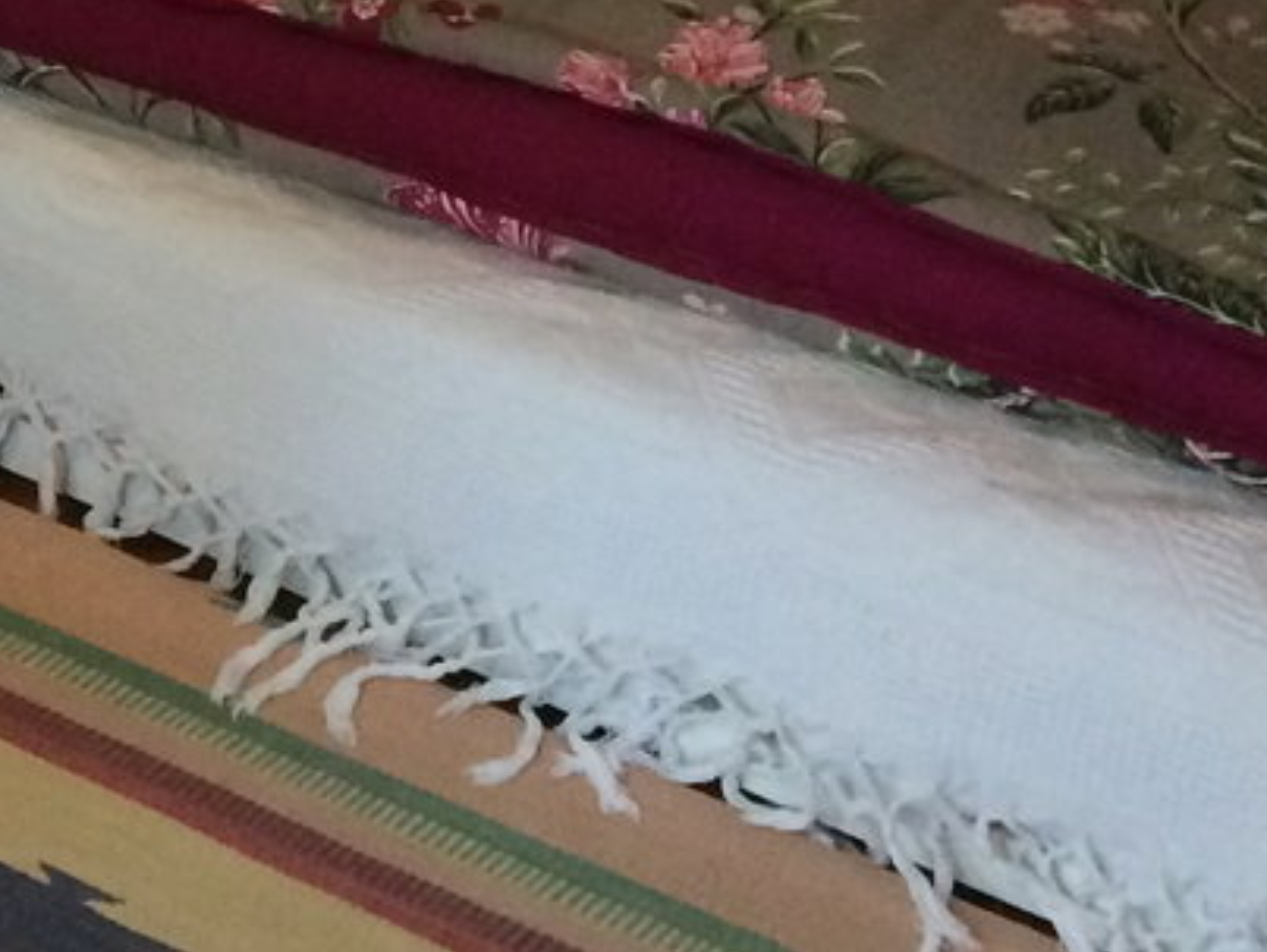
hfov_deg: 15.6
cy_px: -355
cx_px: -704
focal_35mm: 115
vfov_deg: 12.4
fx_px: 4213
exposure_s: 1/24
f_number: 2.2
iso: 250
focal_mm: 4.15
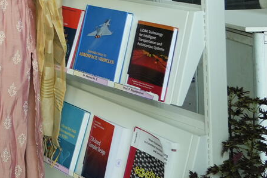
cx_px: -203
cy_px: -114
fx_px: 764
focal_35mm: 103
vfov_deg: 12.4
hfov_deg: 16.7
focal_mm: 24
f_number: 4
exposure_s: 1/160
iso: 800
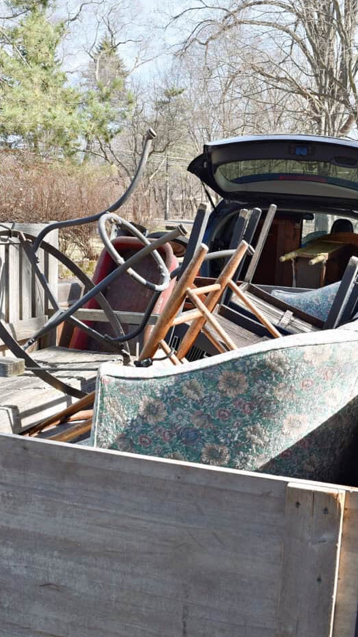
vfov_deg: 51.0
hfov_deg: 30.0
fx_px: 668
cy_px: 317
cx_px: 201
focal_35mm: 40
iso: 220
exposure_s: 1/250
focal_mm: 23
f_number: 8
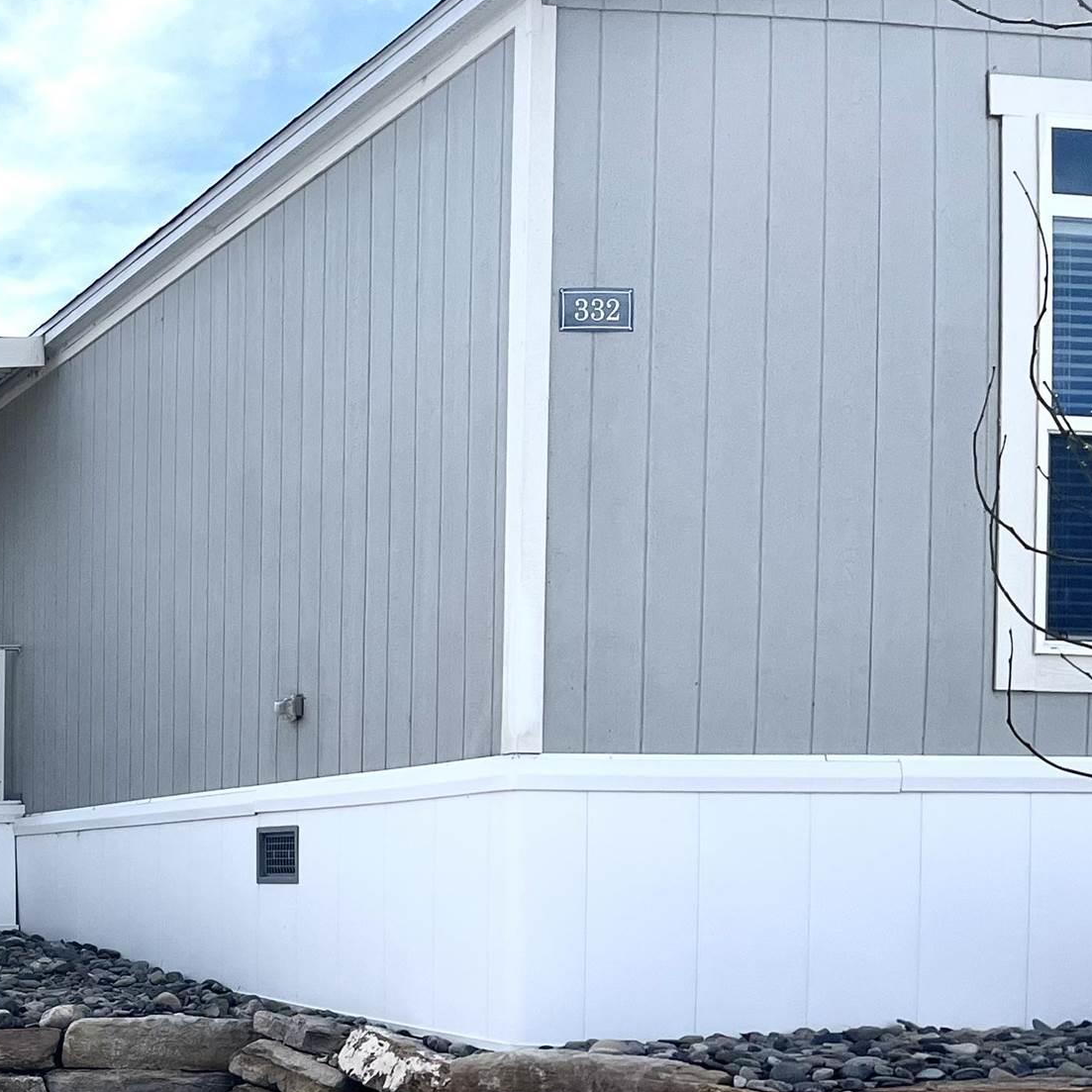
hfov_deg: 23.4
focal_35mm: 64
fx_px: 2284
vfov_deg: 26.2
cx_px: -377
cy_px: 928
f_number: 1.6
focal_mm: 5.1
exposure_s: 1/5556
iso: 50
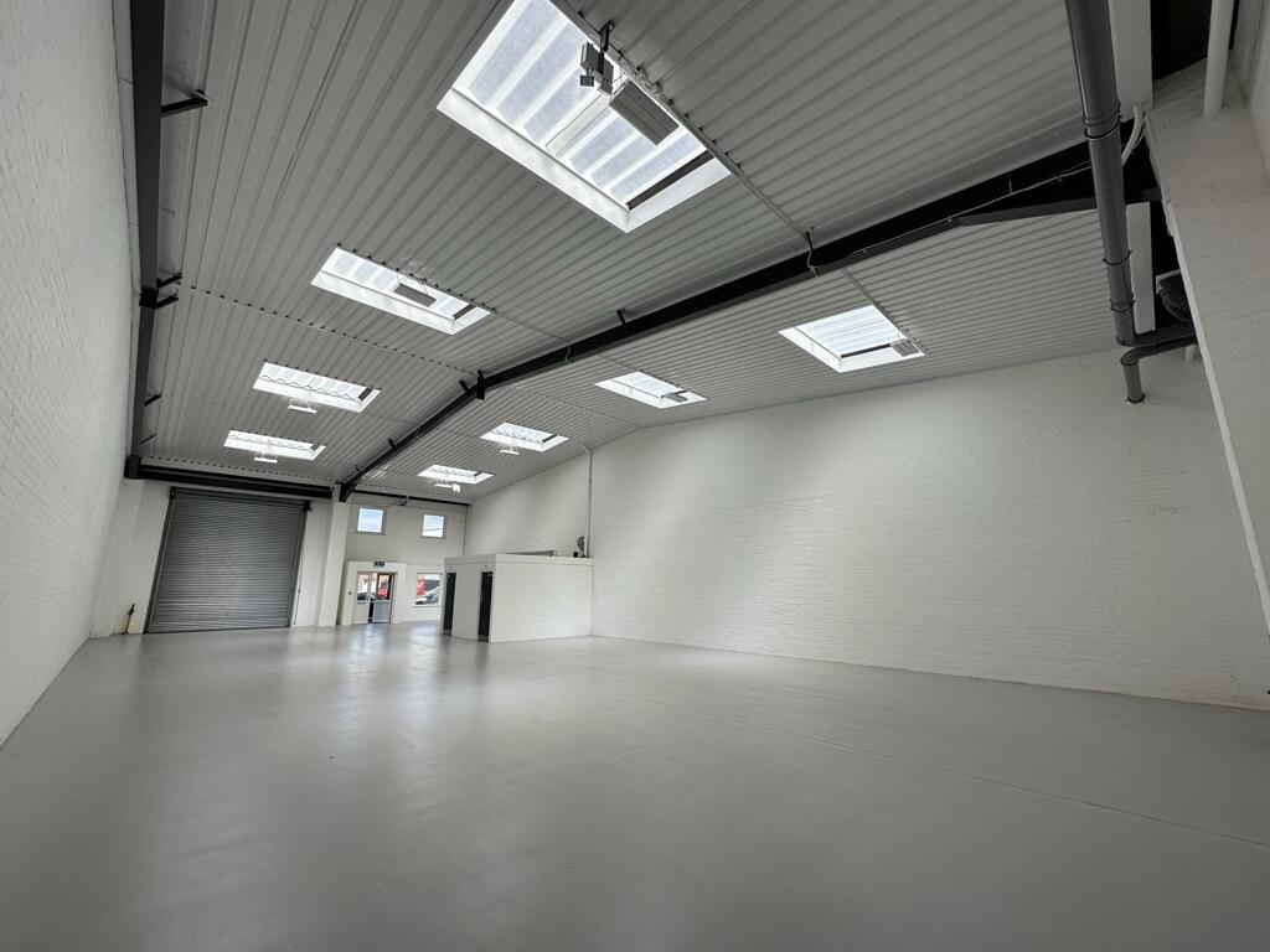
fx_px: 514
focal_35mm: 14
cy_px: 476
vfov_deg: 85.7
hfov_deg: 102.1
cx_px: 635
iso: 40
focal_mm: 2.22
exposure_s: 1/703
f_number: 2.2
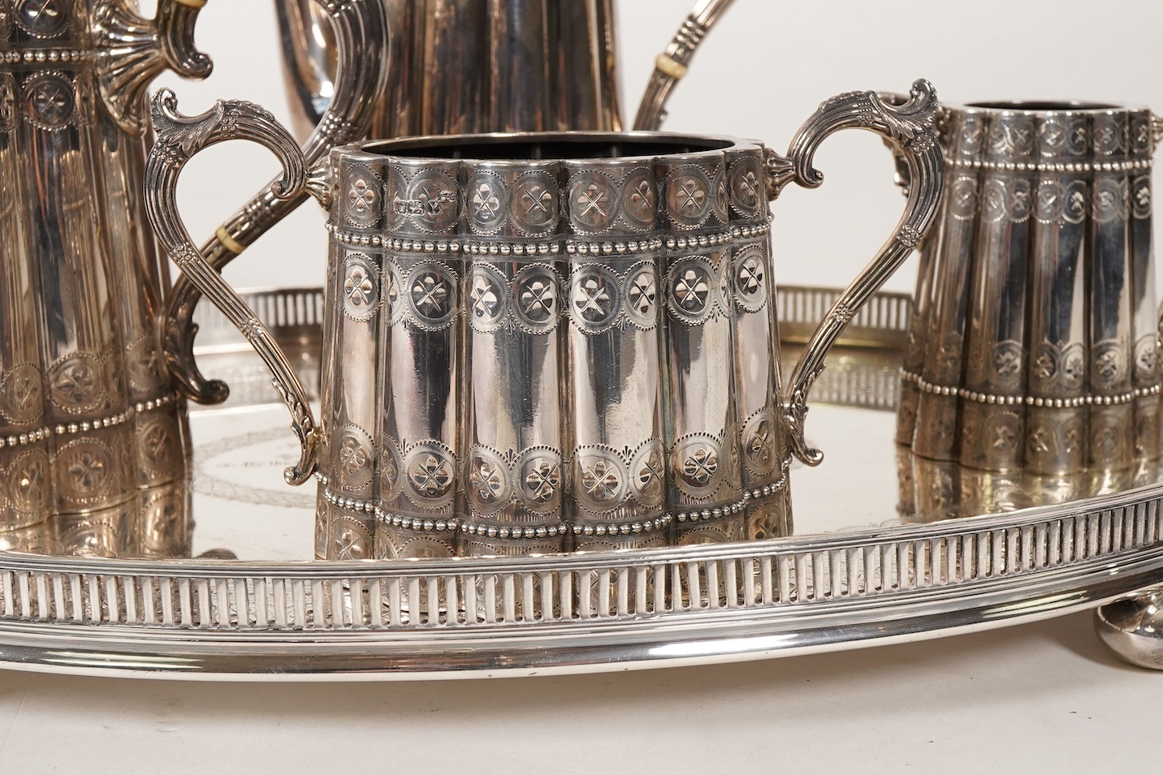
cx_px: 566
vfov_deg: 25.5
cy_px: 379
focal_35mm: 53
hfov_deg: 37.5
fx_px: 1712
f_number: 16
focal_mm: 30
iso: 400
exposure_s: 1/125
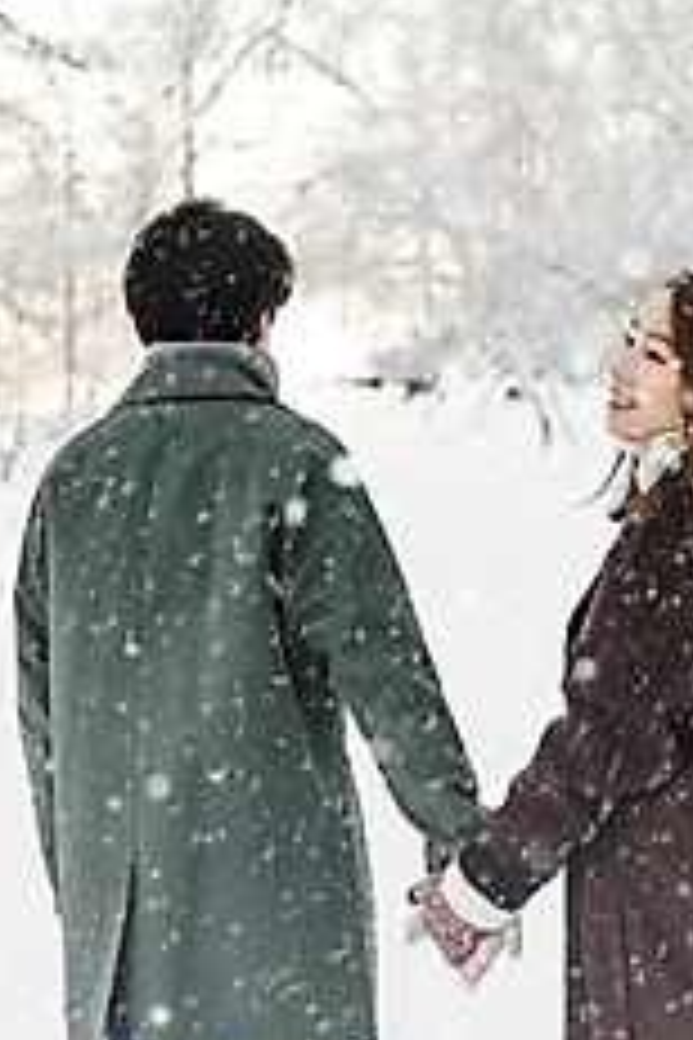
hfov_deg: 16.4
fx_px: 2396
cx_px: 439
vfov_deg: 24.4
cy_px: 410
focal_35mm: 83
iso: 400
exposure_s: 1/1000
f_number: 2.8
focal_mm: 48
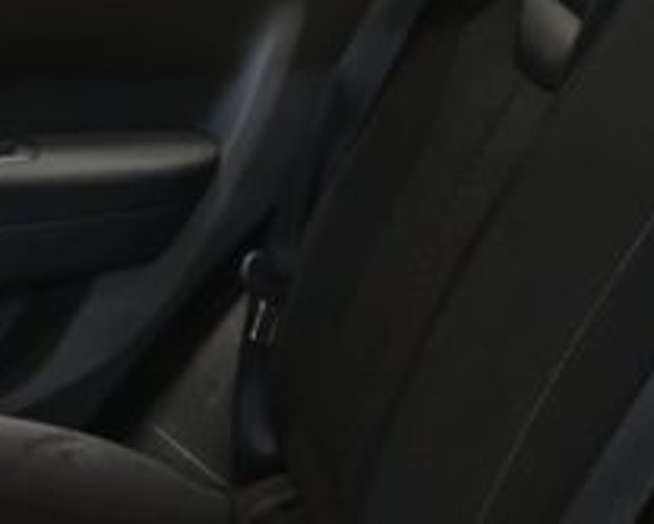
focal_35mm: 111
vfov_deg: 13.6
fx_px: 2151
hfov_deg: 17.0
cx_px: 28
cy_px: 575
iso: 160
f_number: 1.6
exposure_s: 1/50
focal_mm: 5.4
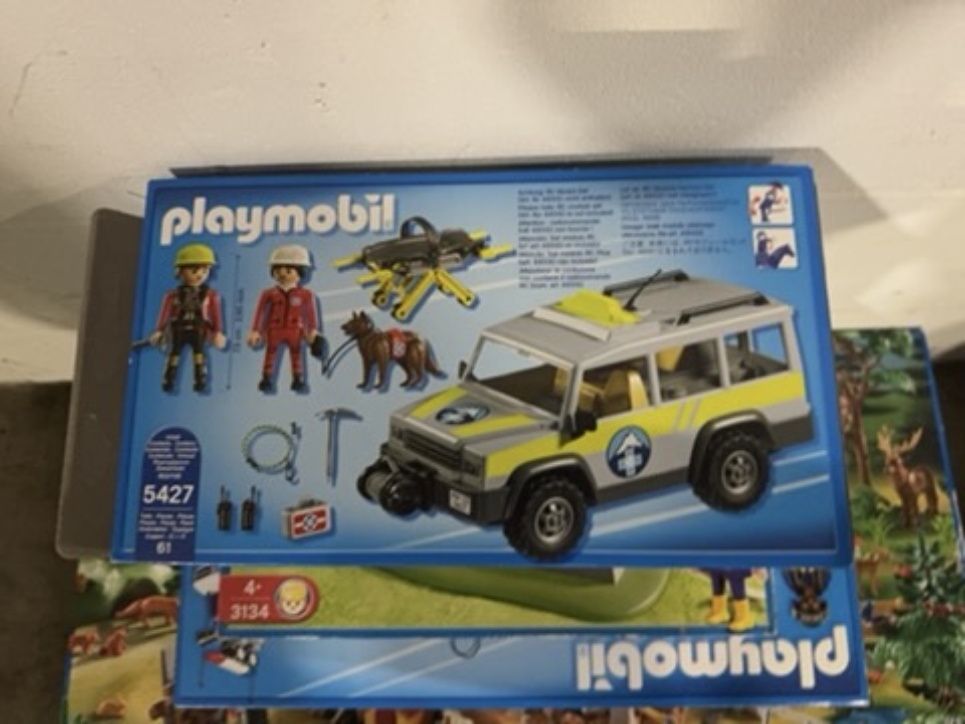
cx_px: 482
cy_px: 362
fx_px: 669
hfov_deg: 71.6
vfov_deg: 56.8
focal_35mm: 24
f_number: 1.78
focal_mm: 6.76
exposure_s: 1/29
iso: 800
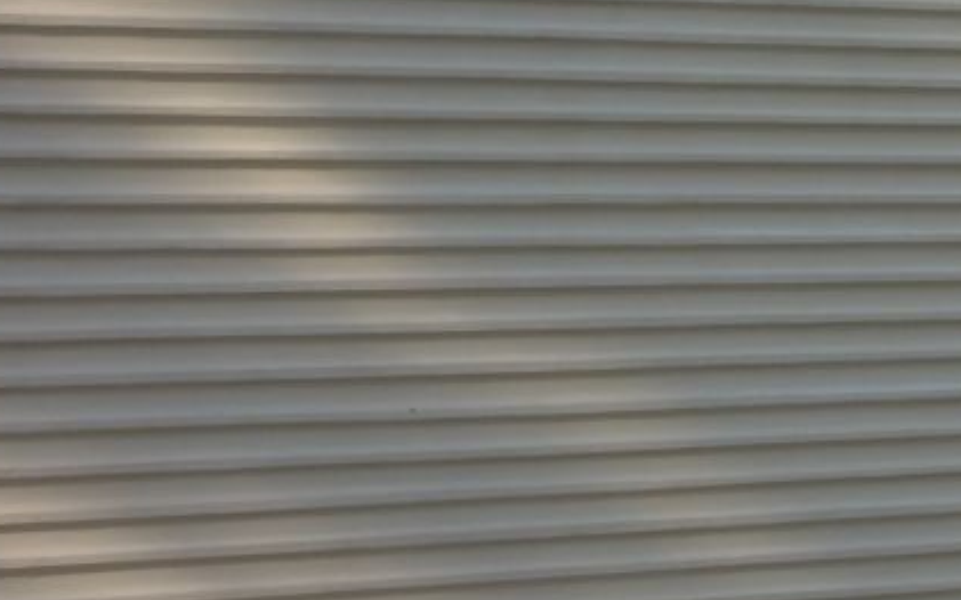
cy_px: -103
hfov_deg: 8.1
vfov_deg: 5.1
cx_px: 1137
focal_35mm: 258
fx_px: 6756
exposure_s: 1/500
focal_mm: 17.9
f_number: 5.5
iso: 160
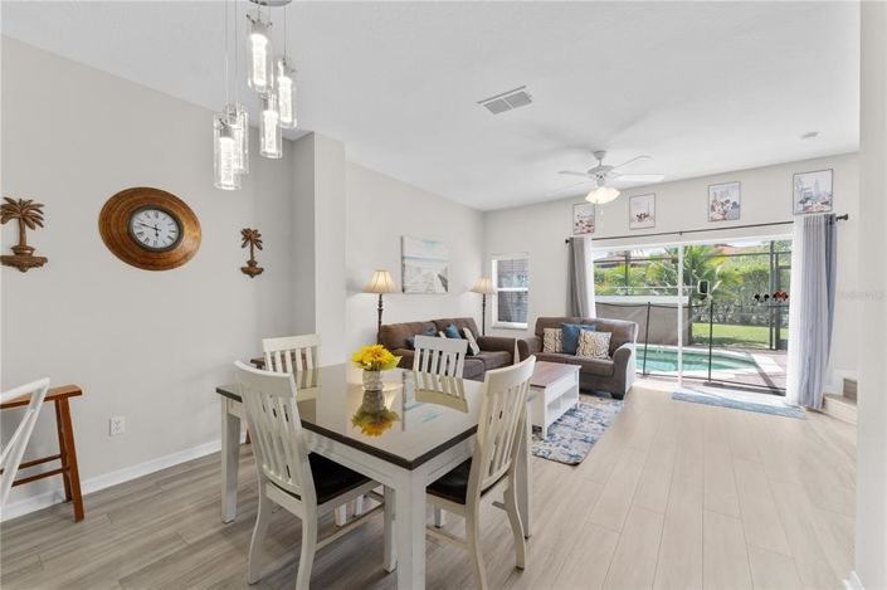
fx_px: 345
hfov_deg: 104.3
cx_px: 444
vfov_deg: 81.1
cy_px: 295
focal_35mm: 14
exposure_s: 1/20
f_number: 6.3
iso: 400
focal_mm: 14
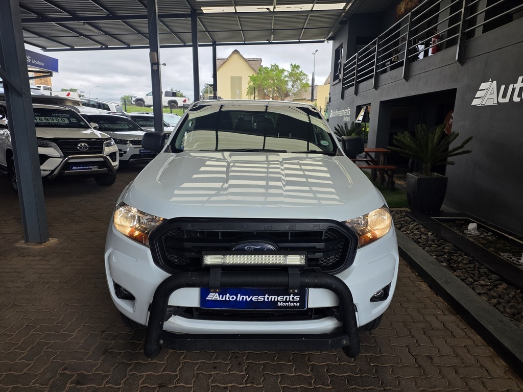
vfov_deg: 58.9
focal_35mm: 23
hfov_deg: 73.9
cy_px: 196
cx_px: 262
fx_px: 347
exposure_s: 1/2128
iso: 80
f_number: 1.7
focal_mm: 6.25
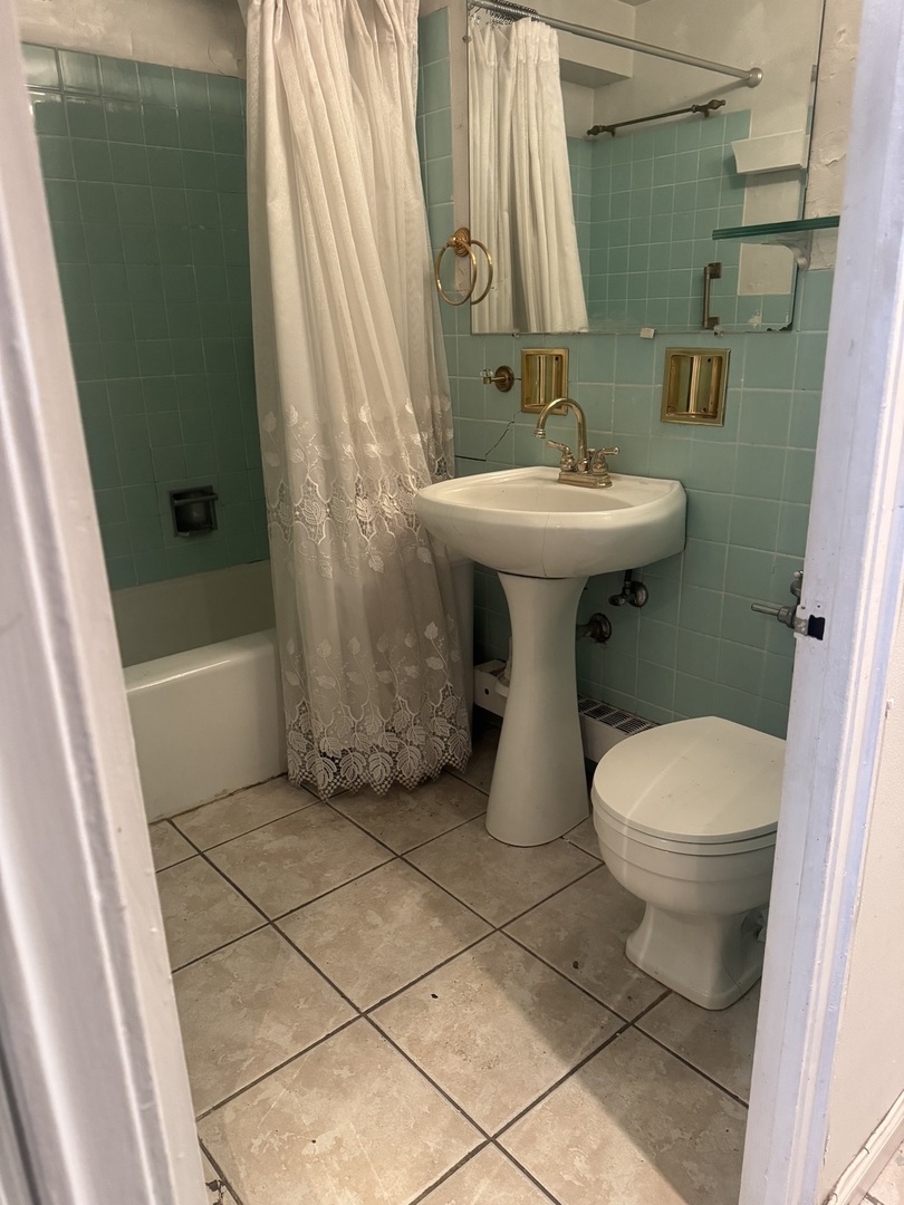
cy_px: 602
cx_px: 452
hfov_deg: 56.8
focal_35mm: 24
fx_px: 836
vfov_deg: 71.6
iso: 800
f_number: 1.78
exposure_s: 1/60
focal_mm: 6.76
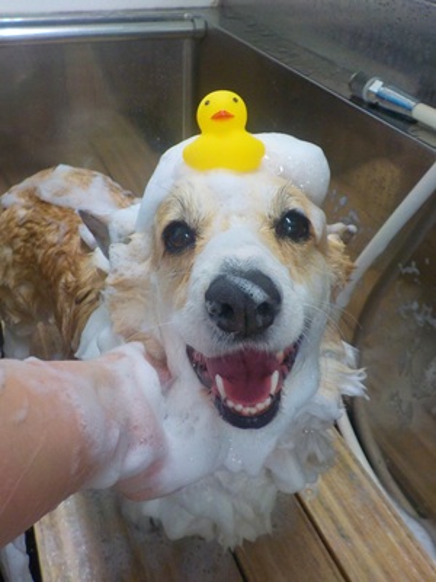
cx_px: 218
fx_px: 504
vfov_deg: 60.0
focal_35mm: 30
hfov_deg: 46.8
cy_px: 291
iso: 280
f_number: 3.3
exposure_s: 1/30
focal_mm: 4.1
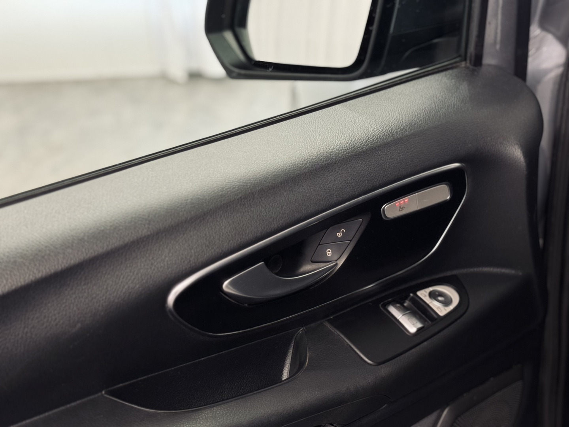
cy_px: 214
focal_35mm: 48
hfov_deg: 39.7
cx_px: 284
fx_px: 789
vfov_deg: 30.3
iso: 250
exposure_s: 1/49
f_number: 1.78
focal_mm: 6.86
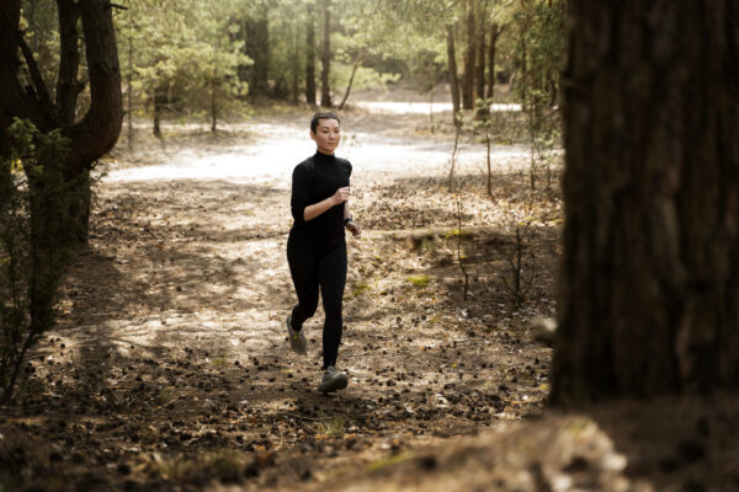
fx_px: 1437
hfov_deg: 28.8
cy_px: 246
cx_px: 370
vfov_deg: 19.5
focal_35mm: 70
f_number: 3.2
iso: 640
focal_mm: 70
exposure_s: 1/800
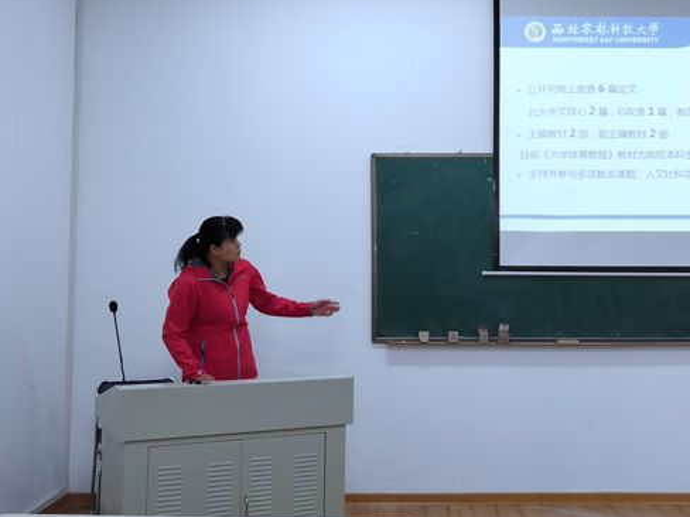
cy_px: 218
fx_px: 957
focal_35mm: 48
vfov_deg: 30.2
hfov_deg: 39.5
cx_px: 413
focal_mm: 3.95
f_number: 1.8
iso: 233
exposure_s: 1/100
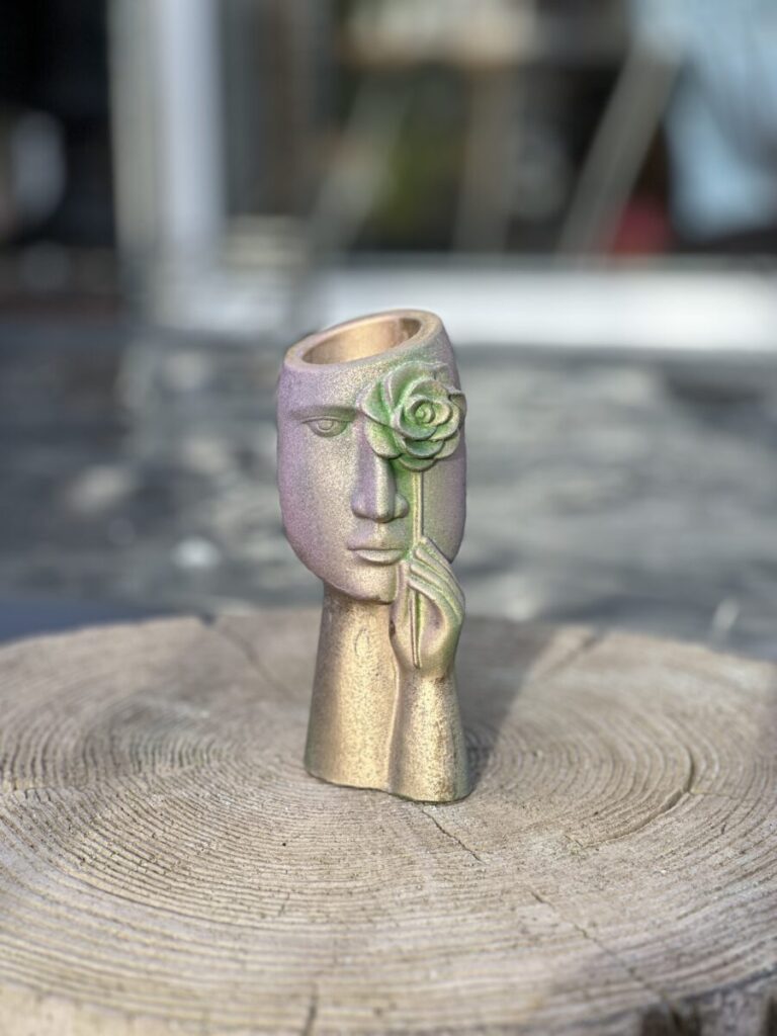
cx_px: 388
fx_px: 2304
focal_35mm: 77
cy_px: 518
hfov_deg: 19.1
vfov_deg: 25.3
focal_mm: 9
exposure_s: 1/175
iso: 25
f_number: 2.8
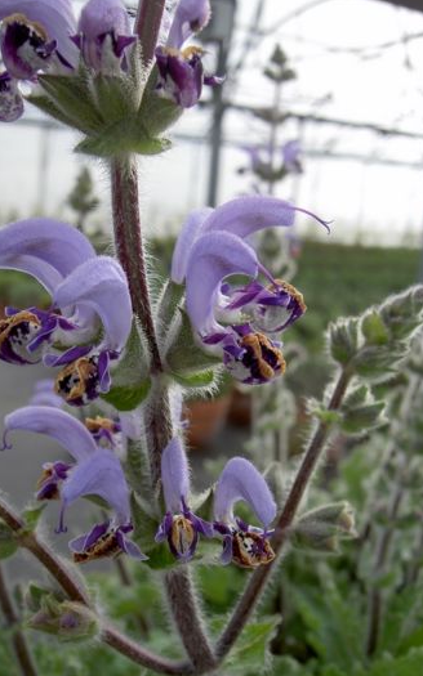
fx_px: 775
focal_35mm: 42
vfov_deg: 47.2
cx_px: 172
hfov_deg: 30.5
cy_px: 339
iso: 100
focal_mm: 8
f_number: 4.7
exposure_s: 1/137
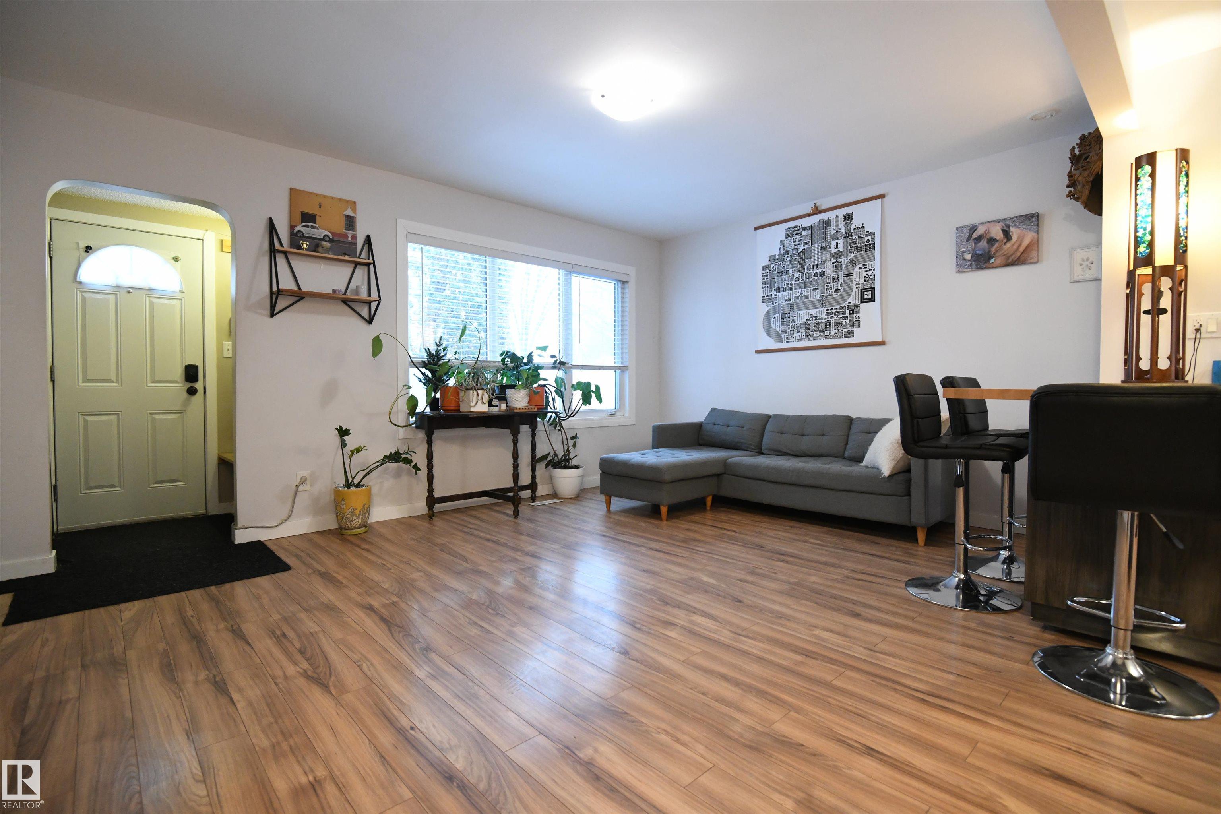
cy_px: 407
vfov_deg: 73.7
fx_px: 543
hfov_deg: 96.7
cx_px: 610
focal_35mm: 16
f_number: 4
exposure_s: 1/60
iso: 4000
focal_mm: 16
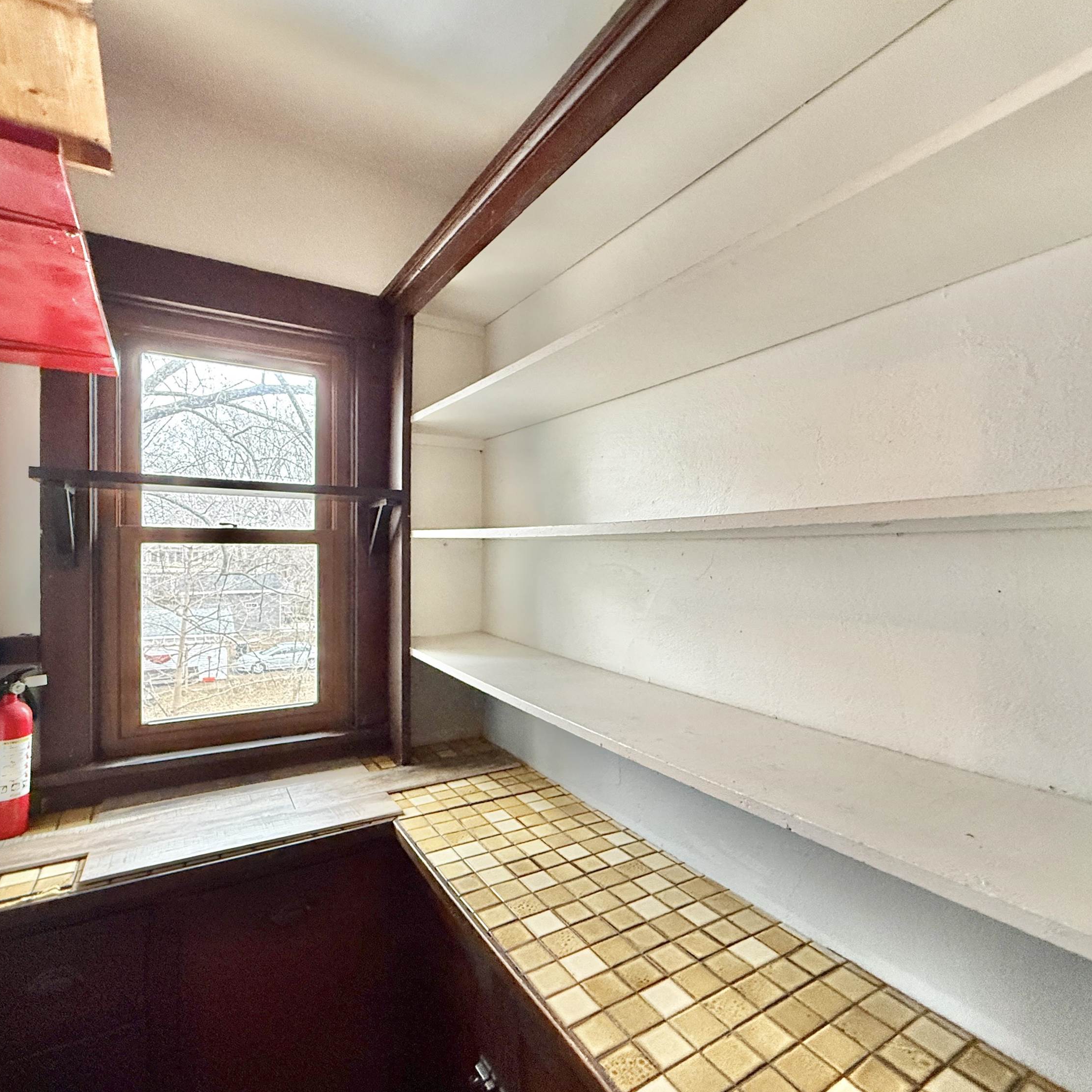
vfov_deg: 84.0
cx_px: 564
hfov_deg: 83.9
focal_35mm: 17
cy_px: 550
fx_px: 607
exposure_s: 1/60
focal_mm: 2.22
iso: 500
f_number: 2.2
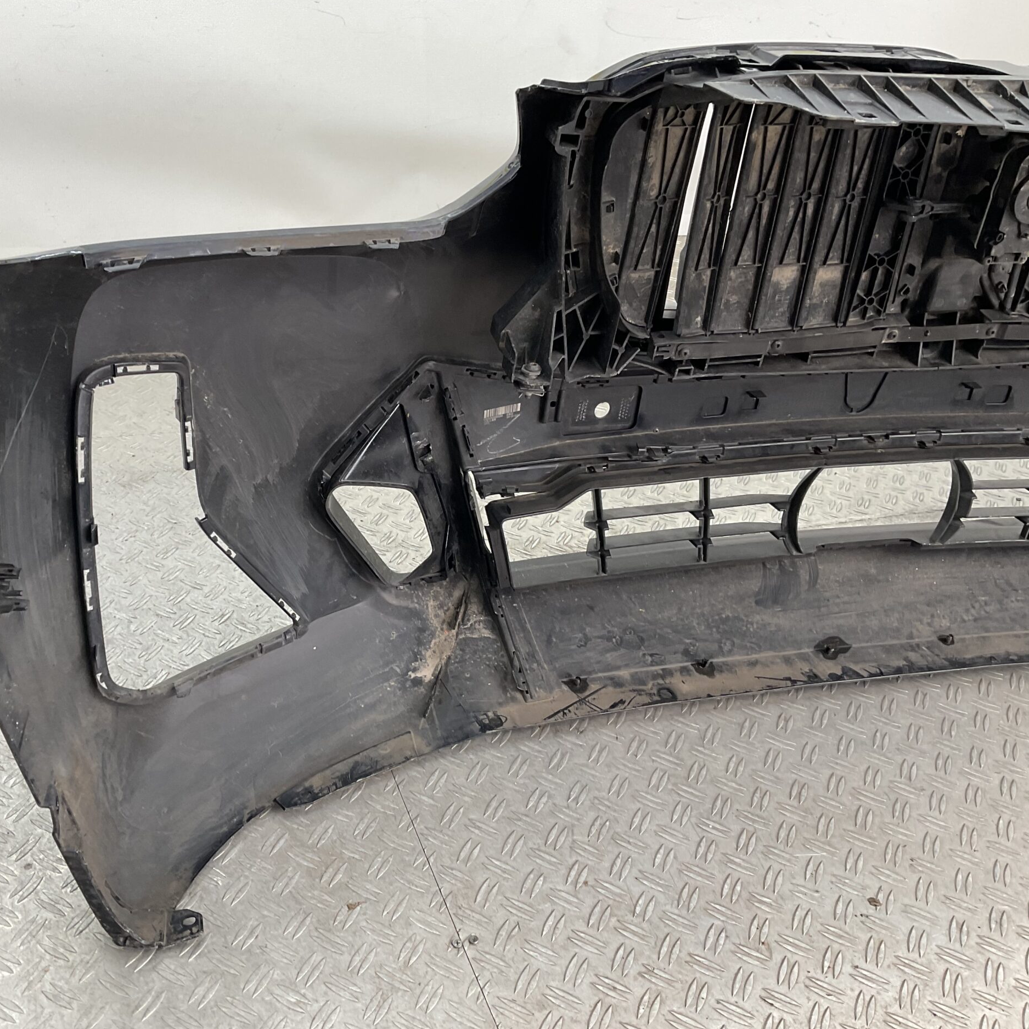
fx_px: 1177
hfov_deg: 46.7
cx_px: 366
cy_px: 512
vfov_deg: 47.2
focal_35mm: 35
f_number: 1.8
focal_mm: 3
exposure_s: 1/120
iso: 40
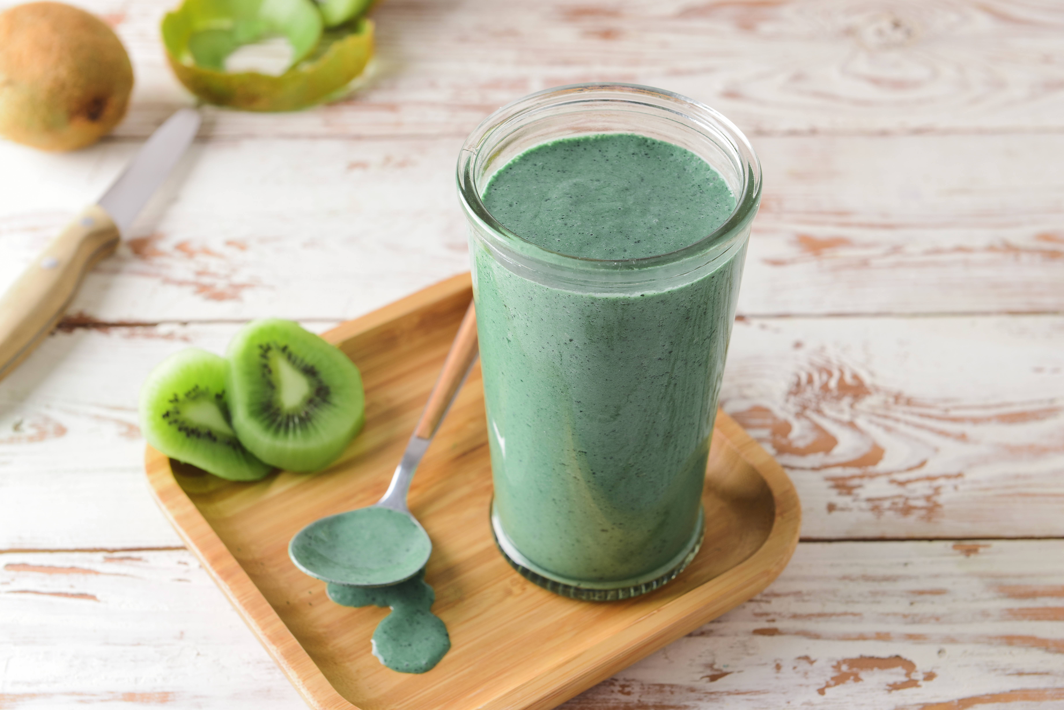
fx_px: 2069
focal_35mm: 70
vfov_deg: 19.5
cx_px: 532
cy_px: 355
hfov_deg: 28.8
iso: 250
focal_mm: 70
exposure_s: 1/160
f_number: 8
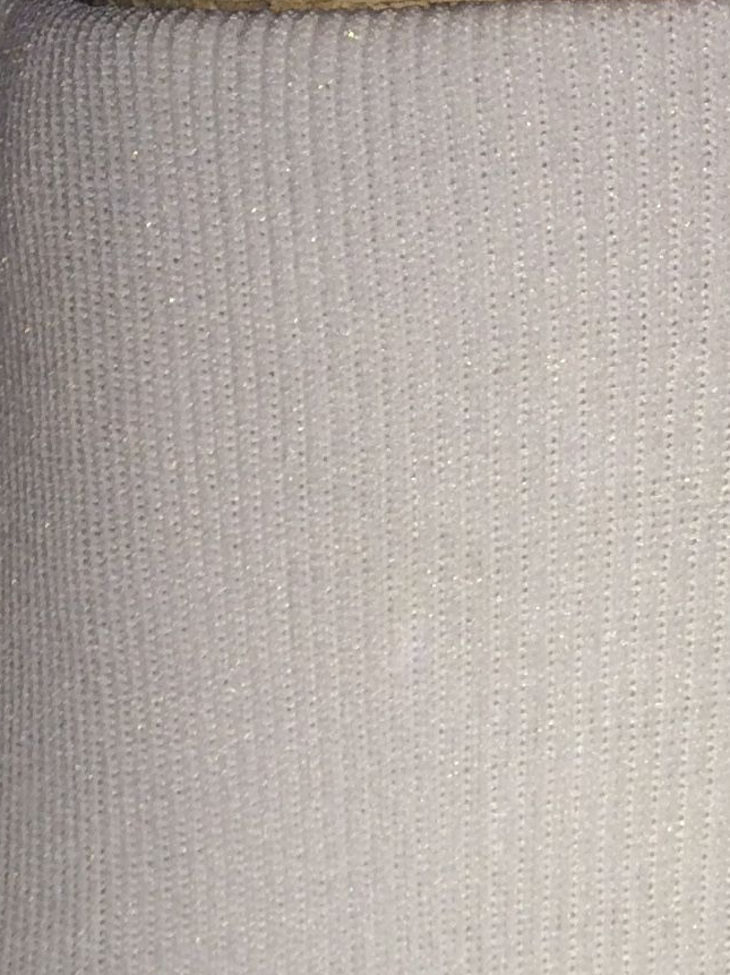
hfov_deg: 13.3
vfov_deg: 15.9
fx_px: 3095
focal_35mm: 110
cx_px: 737
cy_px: 1608
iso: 32
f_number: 2.2
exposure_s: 1/249
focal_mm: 4.15
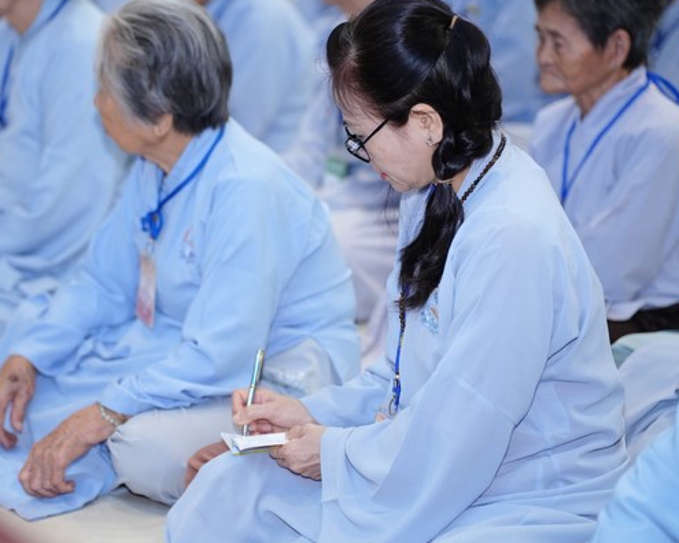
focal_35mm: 127
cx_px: 262
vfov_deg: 12.1
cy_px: 280
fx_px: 2552
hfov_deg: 15.1
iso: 2500
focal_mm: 103
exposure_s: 1/200
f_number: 2.8
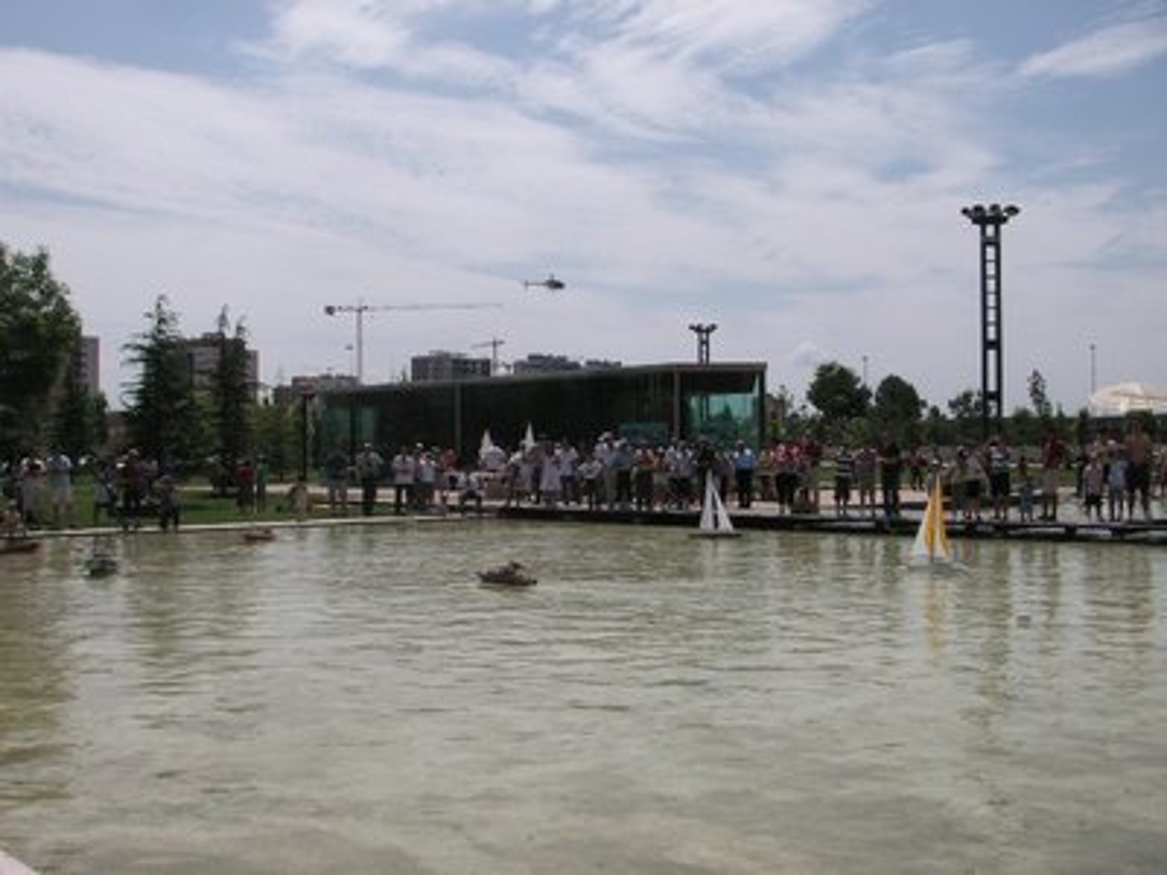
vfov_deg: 37.7
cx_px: 584
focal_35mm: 38
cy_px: 438
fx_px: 1281
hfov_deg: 49.0
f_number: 6.6
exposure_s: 1/500
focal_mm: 6.3
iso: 50
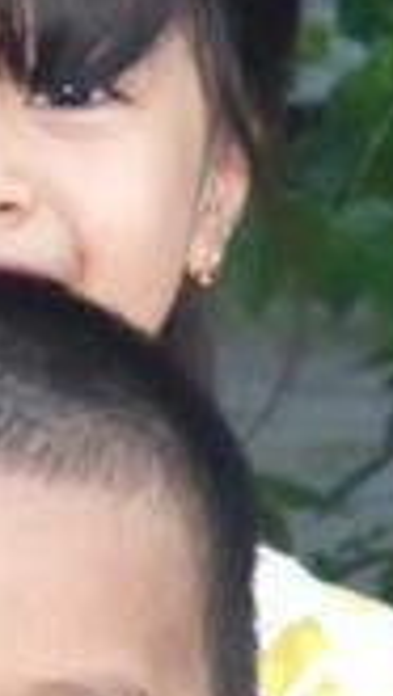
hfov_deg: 1.8
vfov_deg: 3.2
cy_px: 407
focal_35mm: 671
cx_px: -131
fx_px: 12412
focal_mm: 31.3
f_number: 5.4
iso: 1000
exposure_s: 1/60
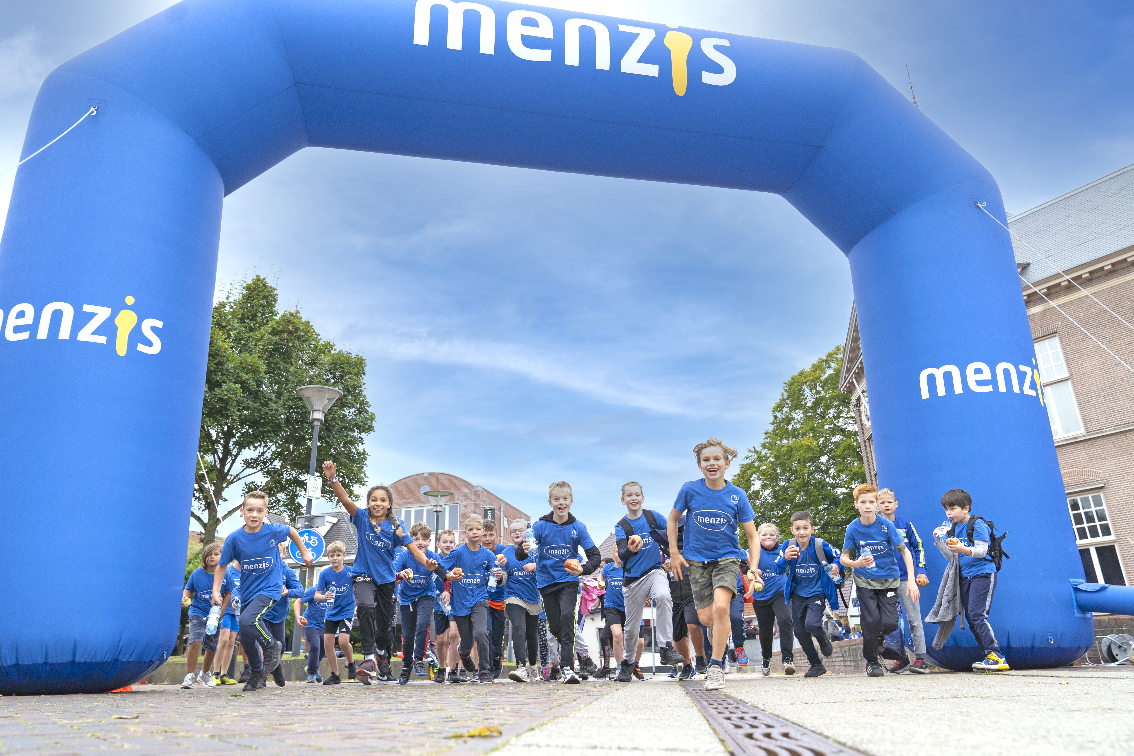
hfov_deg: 73.7
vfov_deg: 53.1
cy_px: 378
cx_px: 567
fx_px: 756
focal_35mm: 24
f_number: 4
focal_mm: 24
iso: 400
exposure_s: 1/640
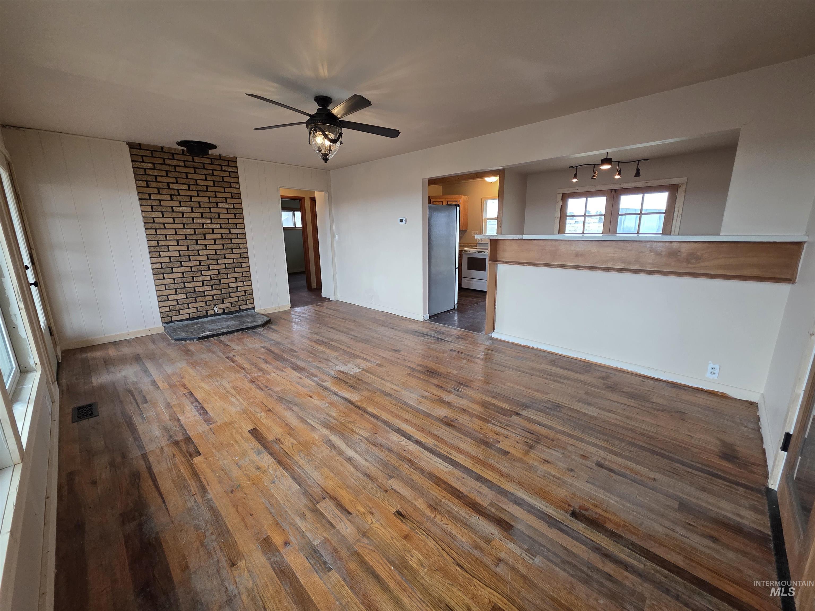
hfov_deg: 106.2
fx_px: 306
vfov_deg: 89.9
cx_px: 408
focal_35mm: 13
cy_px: 306
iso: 200
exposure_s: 1/120
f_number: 1.9
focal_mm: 2.2
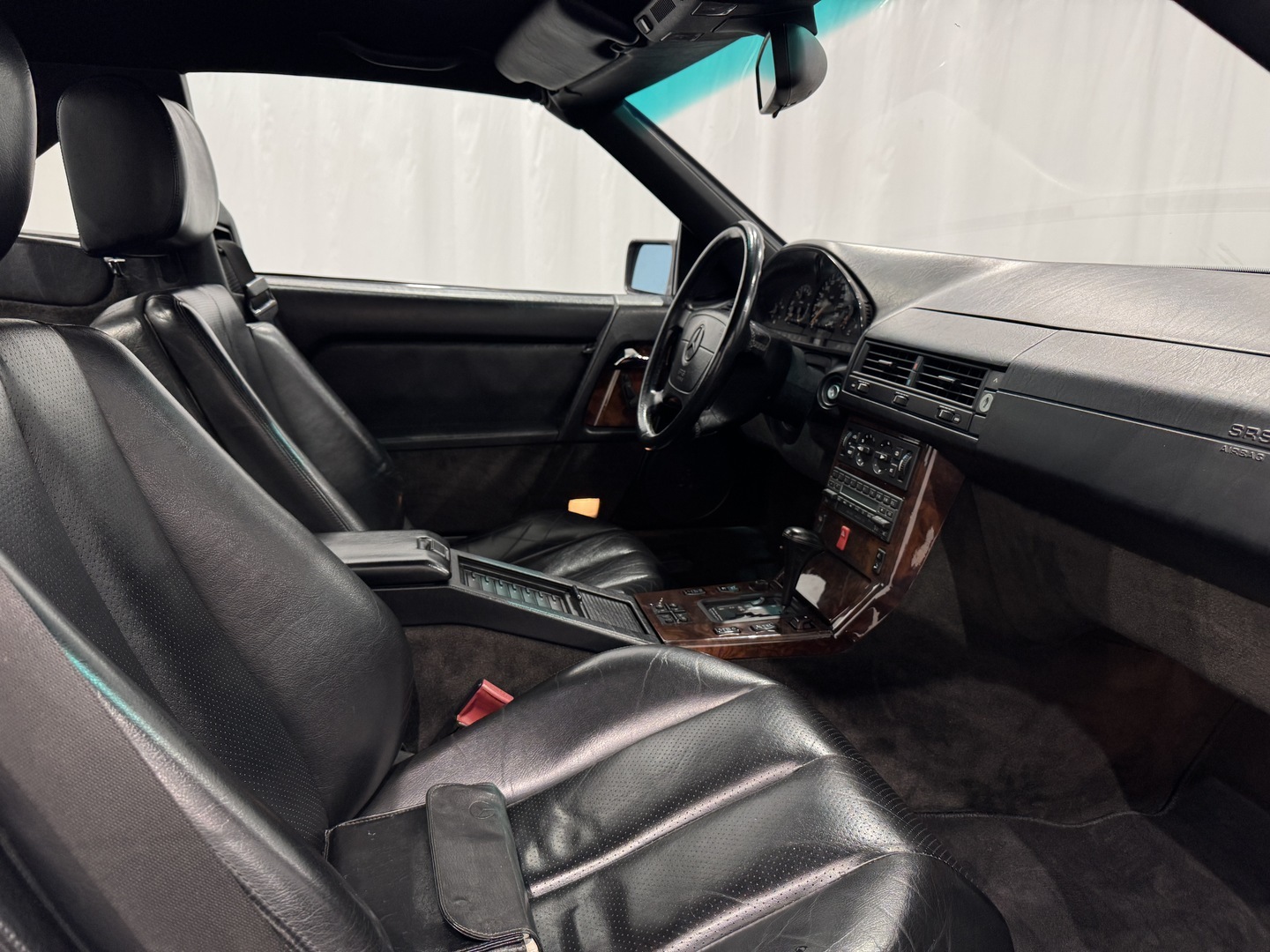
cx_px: 635
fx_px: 881
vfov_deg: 56.8
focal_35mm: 24
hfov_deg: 71.6
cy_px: 476
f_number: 1.78
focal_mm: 6.76
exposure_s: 1/100
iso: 125
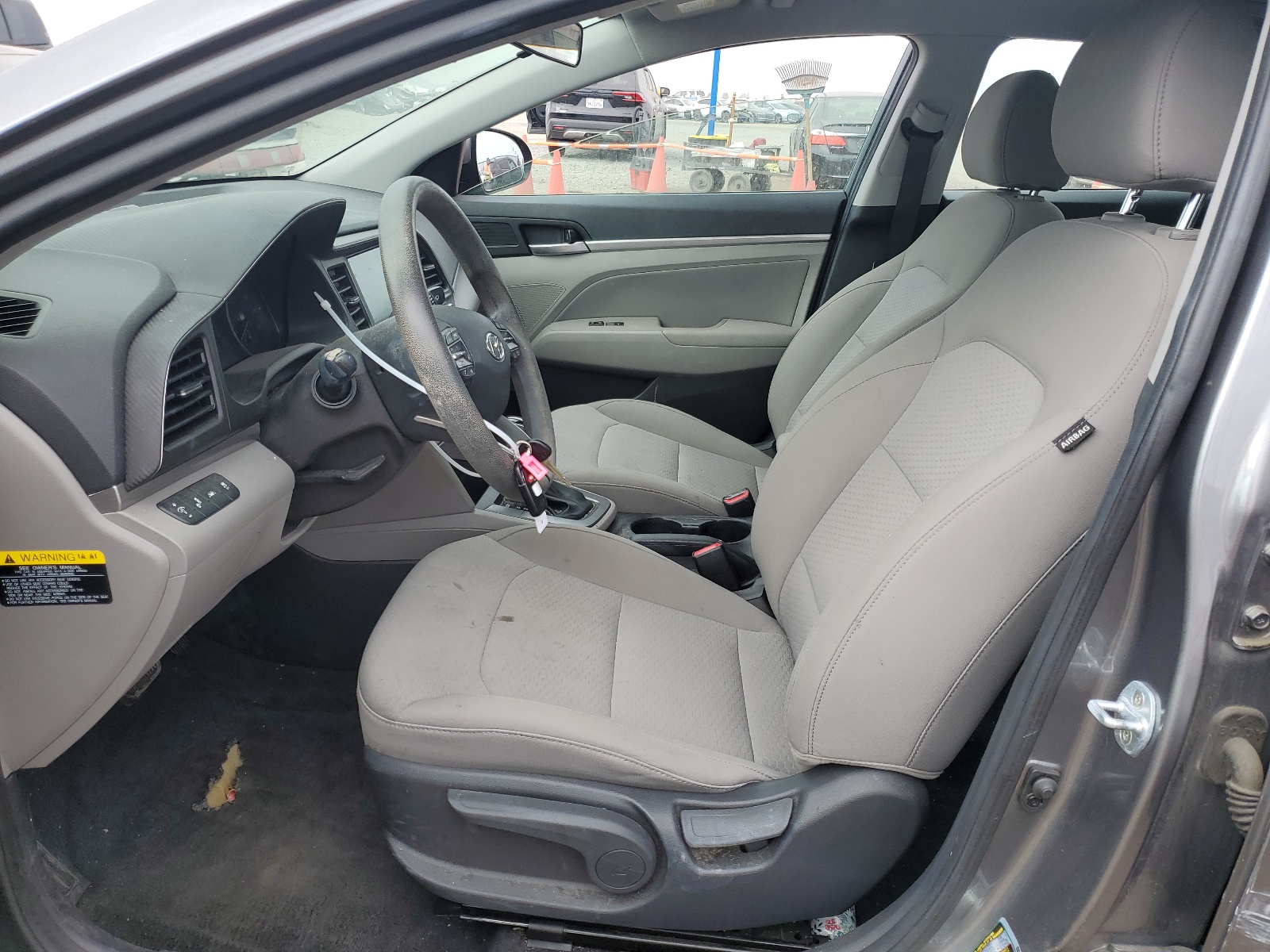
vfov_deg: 53.1
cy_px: 476
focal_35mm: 26
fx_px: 954
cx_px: 635
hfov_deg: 67.3
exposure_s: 1/625
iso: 50
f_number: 1.5
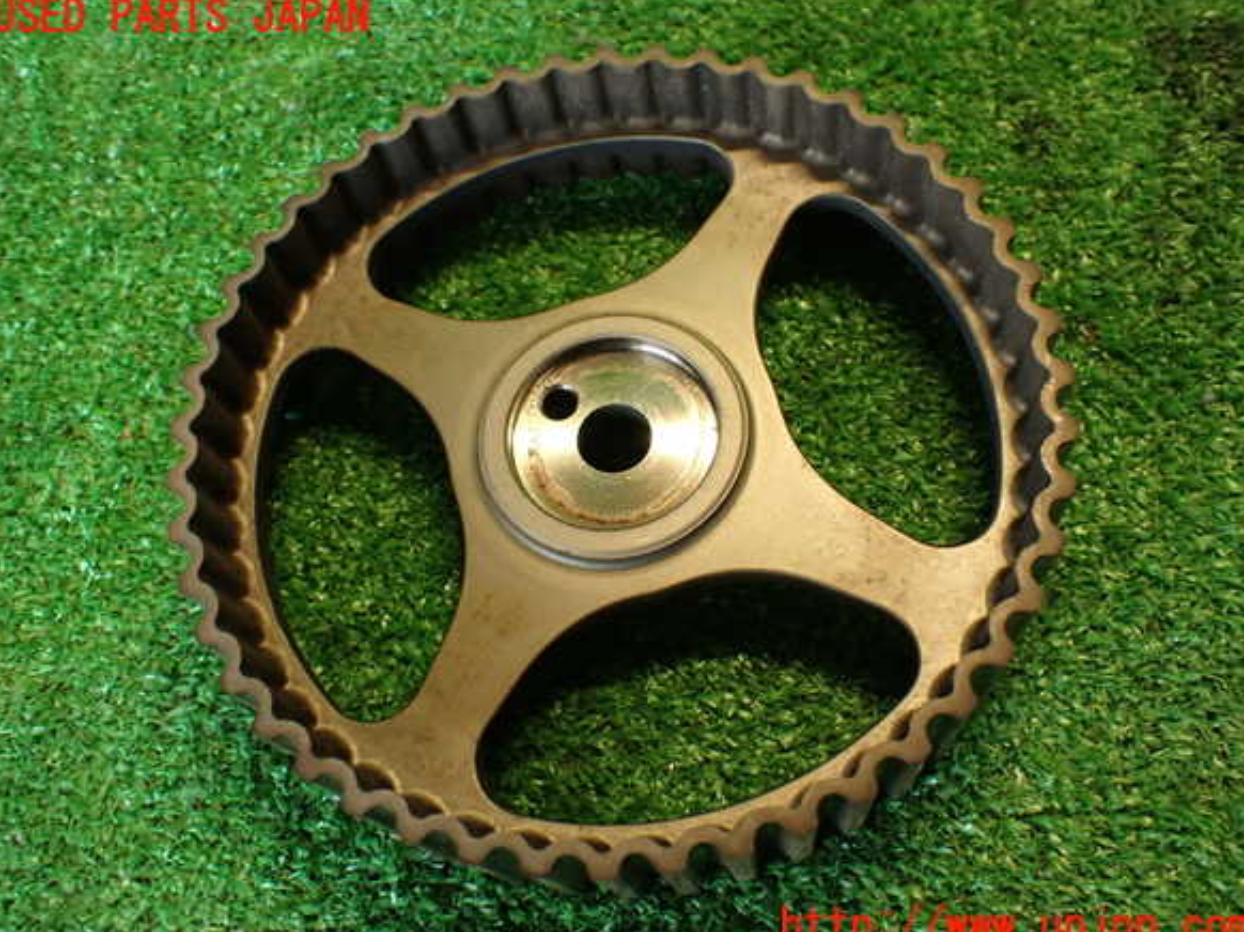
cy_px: 472
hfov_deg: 55.4
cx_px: 622
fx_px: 1185
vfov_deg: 42.9
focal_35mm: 33
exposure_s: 1/30
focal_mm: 5.79
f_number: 2.4
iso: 250
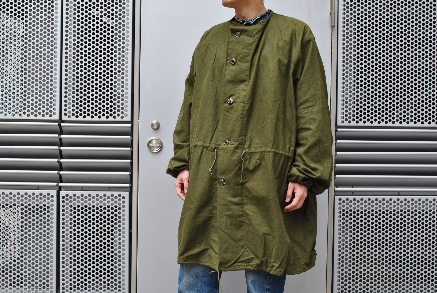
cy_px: 151
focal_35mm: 47
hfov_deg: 41.8
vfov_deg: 28.7
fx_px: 571
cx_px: 205
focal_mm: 28
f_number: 7.1
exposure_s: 1/60
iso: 200
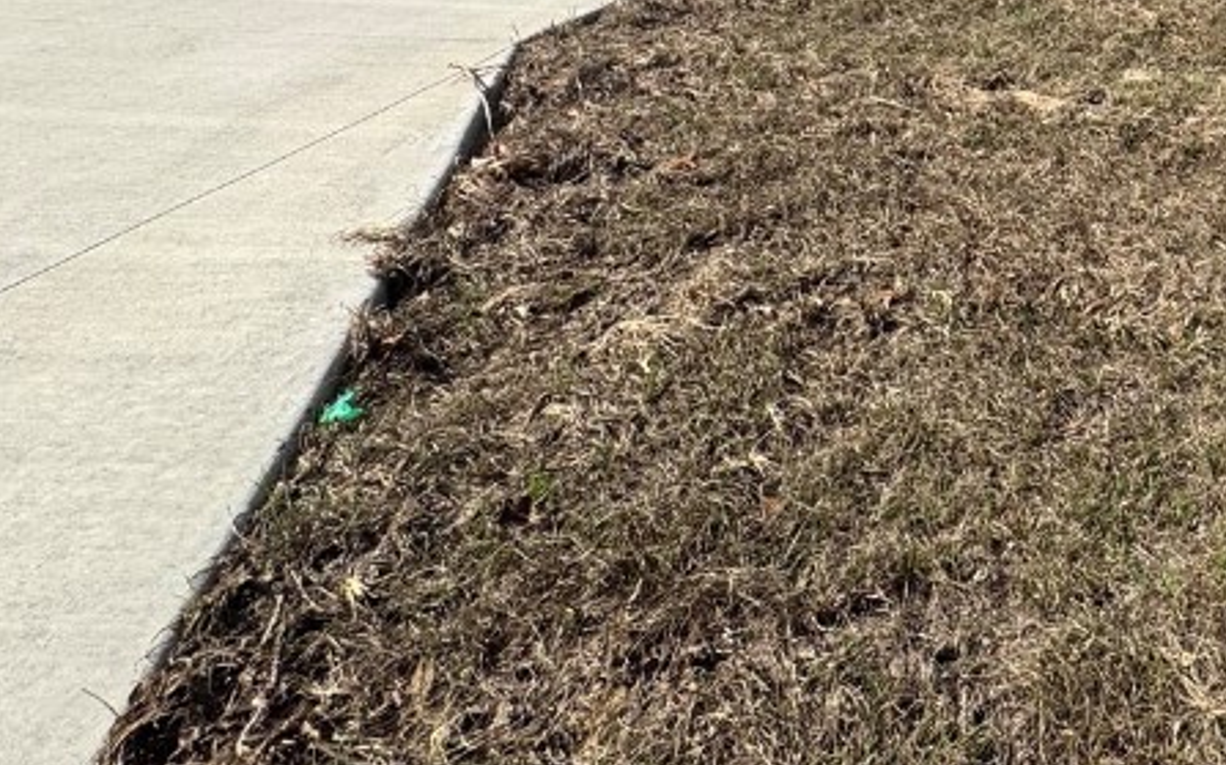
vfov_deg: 30.7
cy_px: -184
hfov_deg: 44.1
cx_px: 1336
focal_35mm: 34
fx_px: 1136
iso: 50
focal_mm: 2.22
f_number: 2.2
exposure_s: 1/1976
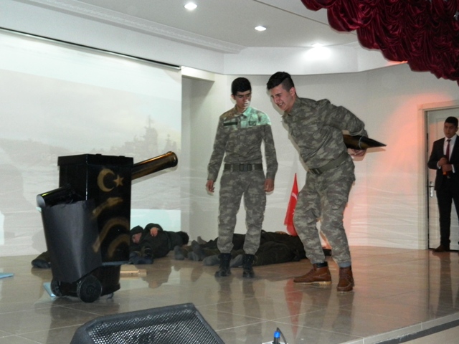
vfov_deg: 30.9
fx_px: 623
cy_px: 172
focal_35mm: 47
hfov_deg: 40.4
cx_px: 230
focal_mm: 8.4
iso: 640
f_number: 3.6
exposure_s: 1/50
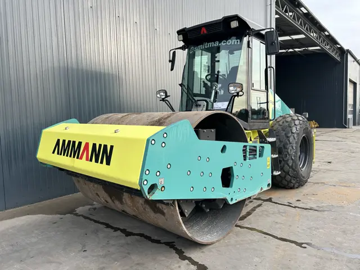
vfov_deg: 53.1
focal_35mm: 26
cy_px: 135
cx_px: 180
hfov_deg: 67.3
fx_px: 270
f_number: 1.5
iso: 50
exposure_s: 1/780
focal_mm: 5.7
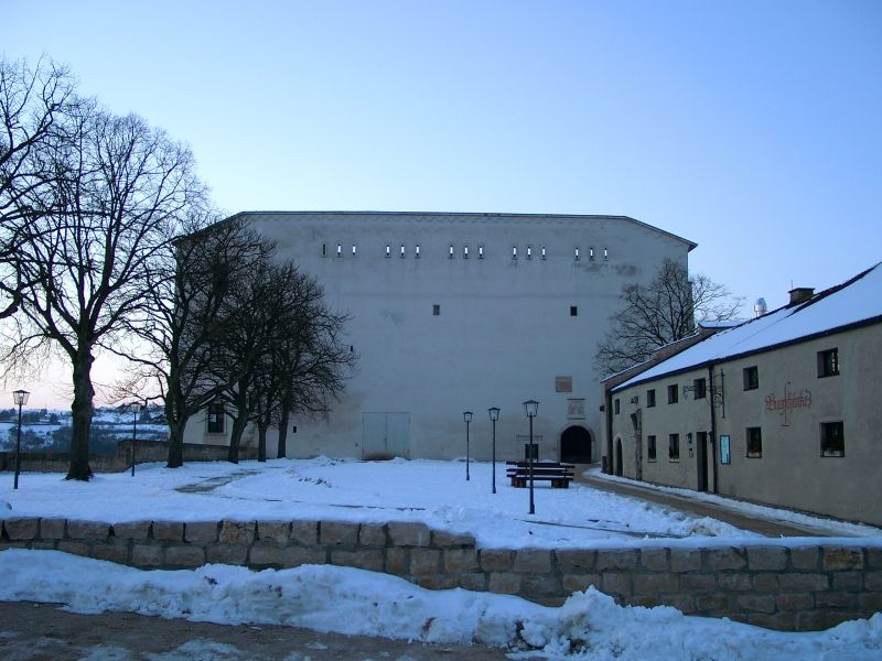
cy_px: 330
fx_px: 866
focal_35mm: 34
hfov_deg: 54.0
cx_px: 441
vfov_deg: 41.8
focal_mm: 7.13
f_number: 2
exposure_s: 1/27.9
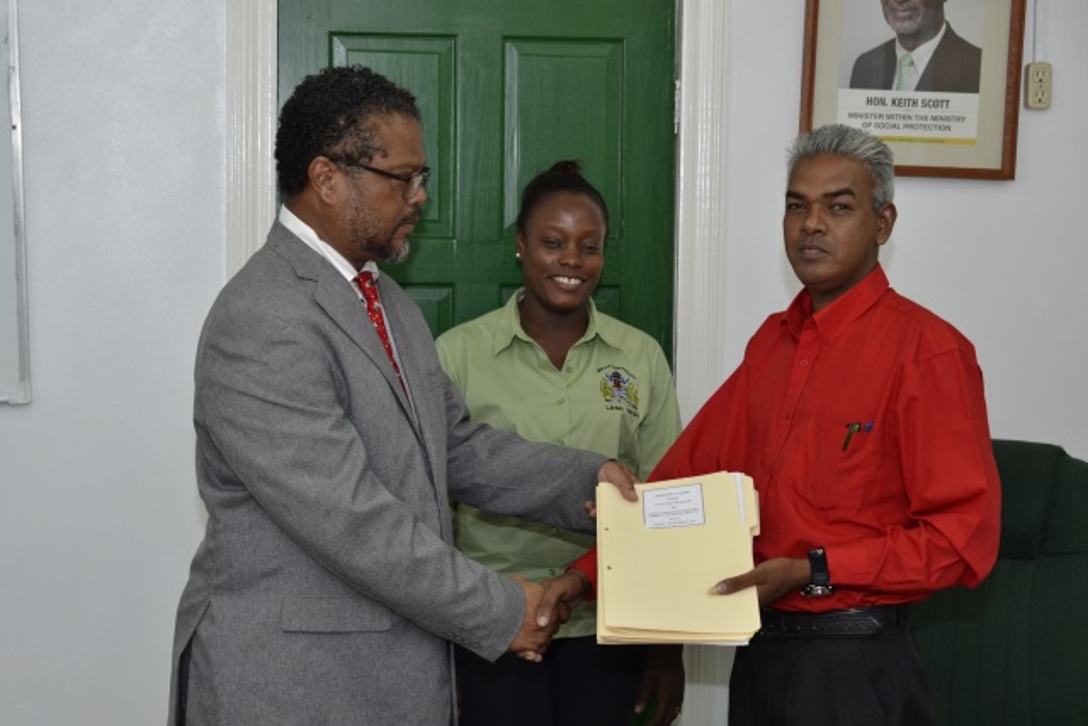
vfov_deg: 20.2
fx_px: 2040
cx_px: 544
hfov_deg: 29.9
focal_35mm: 68
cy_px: 363
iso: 800
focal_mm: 45
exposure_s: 1/160
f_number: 5
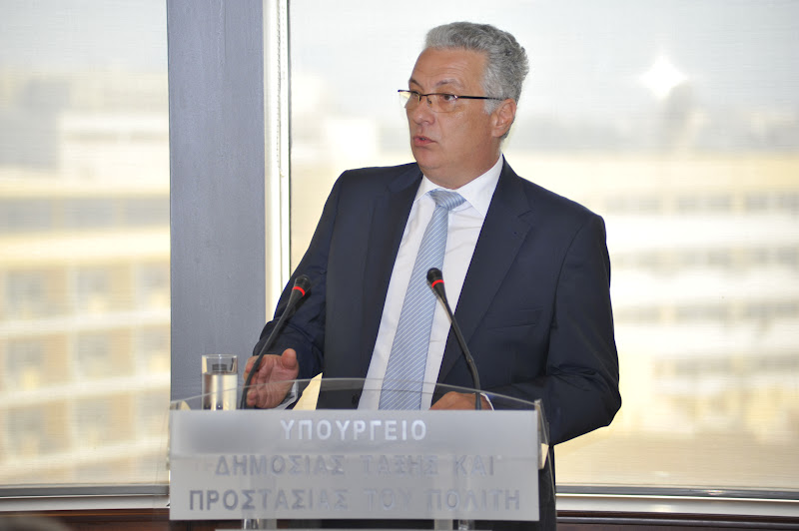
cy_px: 266
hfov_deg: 14.2
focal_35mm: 145
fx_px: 3215
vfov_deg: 9.4
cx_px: 400
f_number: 4.5
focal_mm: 145
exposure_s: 1/80
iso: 400
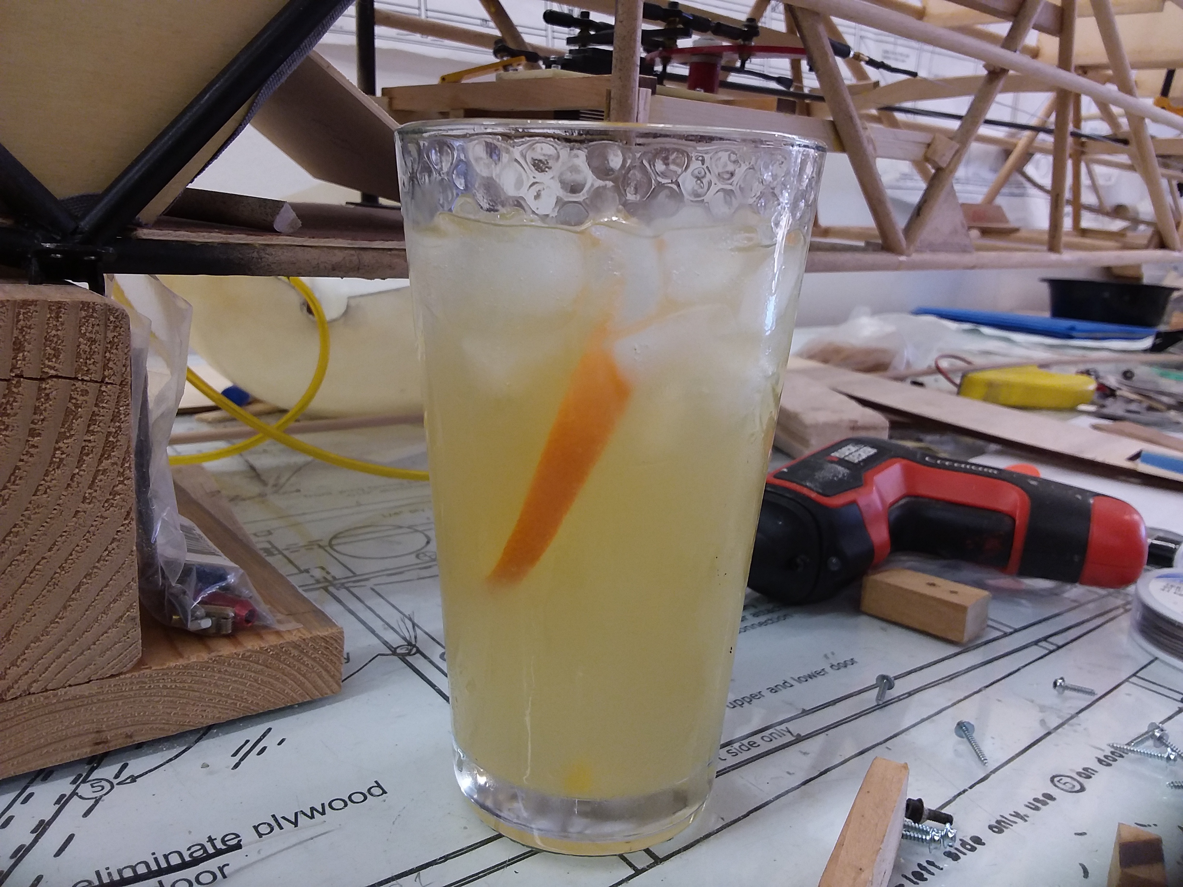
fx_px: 923
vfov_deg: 51.4
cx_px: 592
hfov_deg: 65.3
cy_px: 444
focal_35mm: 27
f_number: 1.9
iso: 40
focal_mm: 2.91
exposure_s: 1/60
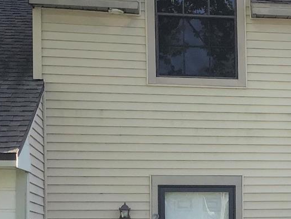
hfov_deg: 19.8
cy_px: 235
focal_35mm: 95
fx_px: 799
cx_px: 314
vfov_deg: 15.2
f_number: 2.4
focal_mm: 3.3
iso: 25
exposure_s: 1/599
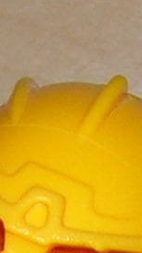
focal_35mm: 349
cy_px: 674
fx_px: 2333
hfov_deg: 3.5
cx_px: 82
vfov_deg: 5.9
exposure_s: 1/60.1
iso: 50
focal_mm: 5.7
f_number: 2.9
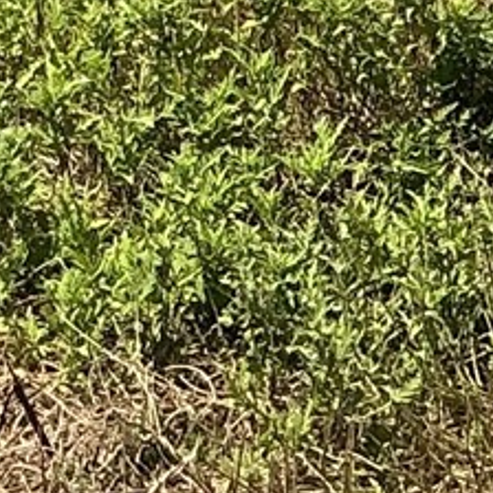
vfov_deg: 6.9
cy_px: -869
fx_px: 3770
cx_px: 704
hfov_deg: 7.4
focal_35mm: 234
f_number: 1.8
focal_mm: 3
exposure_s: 1/1626
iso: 25
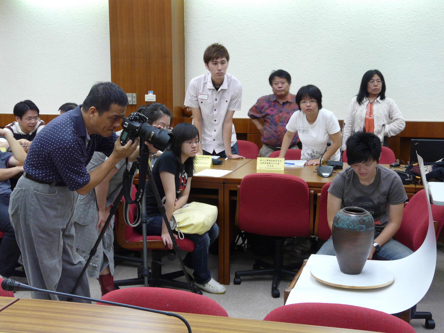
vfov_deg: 30.9
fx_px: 603
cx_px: 222
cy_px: 166
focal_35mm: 47
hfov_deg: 40.4
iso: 200
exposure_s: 1/20
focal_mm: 7.7
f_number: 3.2
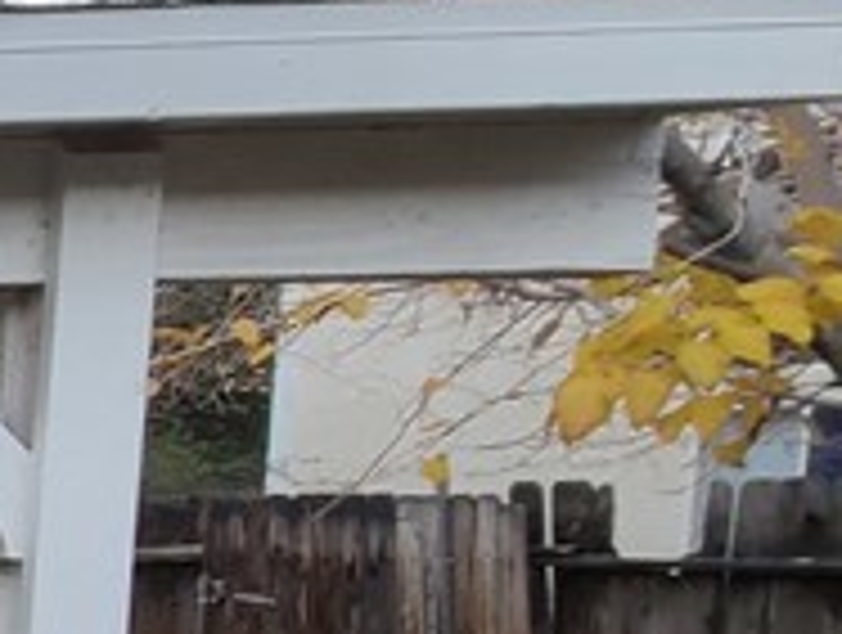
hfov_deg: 13.0
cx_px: -1450
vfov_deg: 20.0
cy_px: 665
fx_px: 1730
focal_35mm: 71
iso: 80
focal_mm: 2.2
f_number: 2.2
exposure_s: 1/60
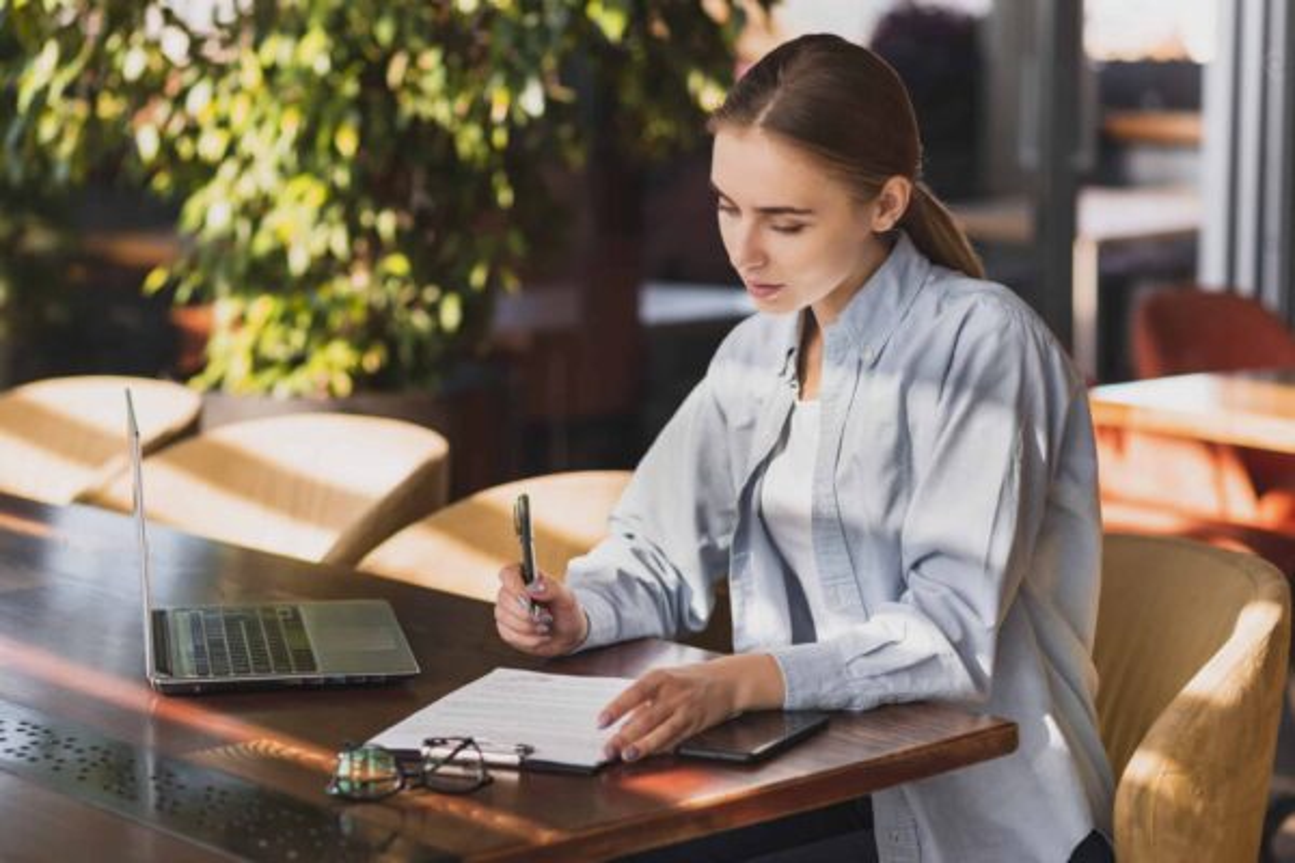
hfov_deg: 23.9
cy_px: 432
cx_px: 648
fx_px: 3057
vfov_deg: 16.1
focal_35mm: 85
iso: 125
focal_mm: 85
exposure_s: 1/320
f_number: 2.5
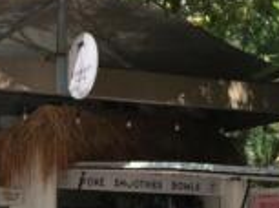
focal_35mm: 95
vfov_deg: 15.1
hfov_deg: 20.3
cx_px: 27
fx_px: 764
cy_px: 234
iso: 25
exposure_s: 1/712
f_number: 2.2
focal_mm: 4.15
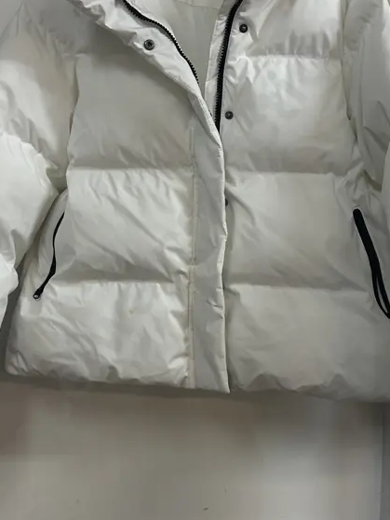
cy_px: 231
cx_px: 187
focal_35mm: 44
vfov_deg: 42.9
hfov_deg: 32.9
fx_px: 661
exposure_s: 1/100
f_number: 1.78
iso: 125
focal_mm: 6.86
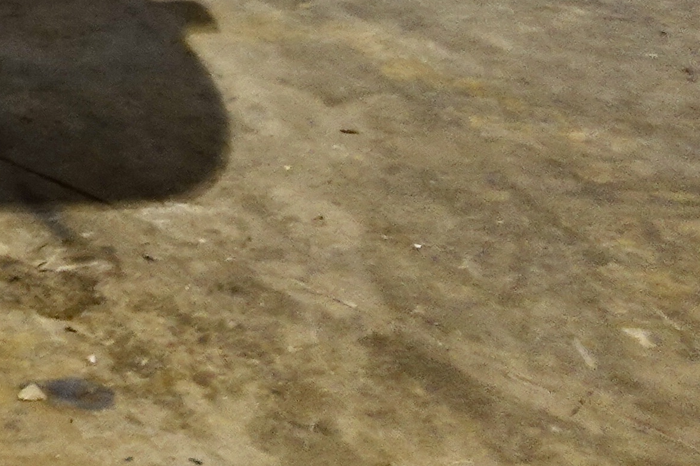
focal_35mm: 112
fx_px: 2178
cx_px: -766
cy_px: -403
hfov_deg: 14.6
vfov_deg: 11.3
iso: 400
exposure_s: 1/30
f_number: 1.8
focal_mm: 9.4
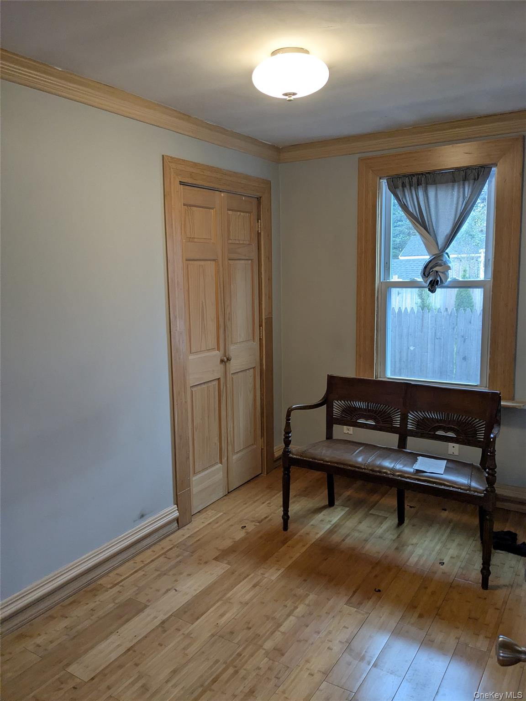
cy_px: 350
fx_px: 547
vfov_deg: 65.3
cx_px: 263
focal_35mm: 27
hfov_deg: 51.4
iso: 248
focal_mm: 4.38
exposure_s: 1/120
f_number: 1.73
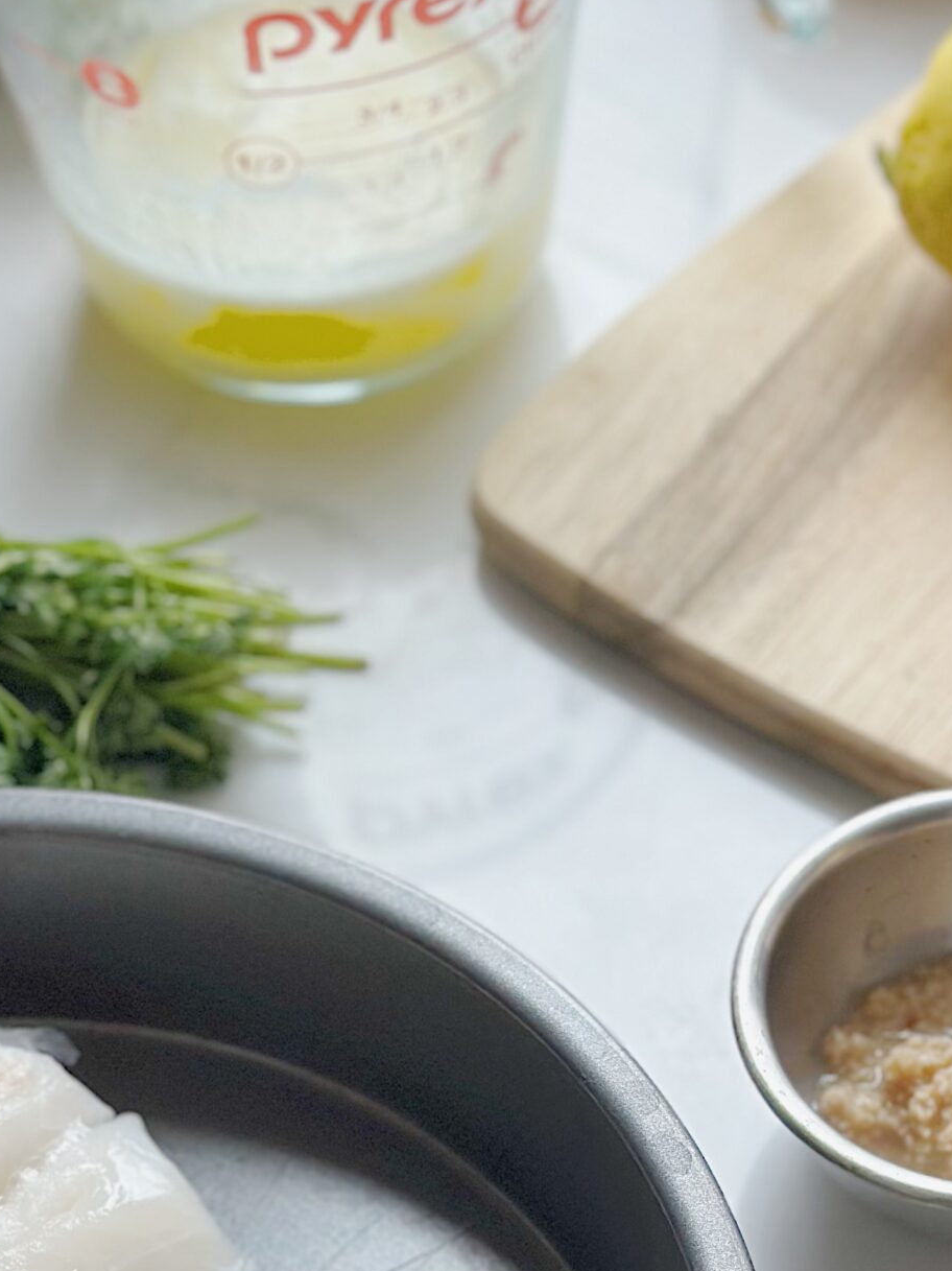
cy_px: 976
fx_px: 3706
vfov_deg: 19.3
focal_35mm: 101
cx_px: 689
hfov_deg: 14.6
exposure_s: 1/121
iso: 100
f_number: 1.78
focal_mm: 6.86
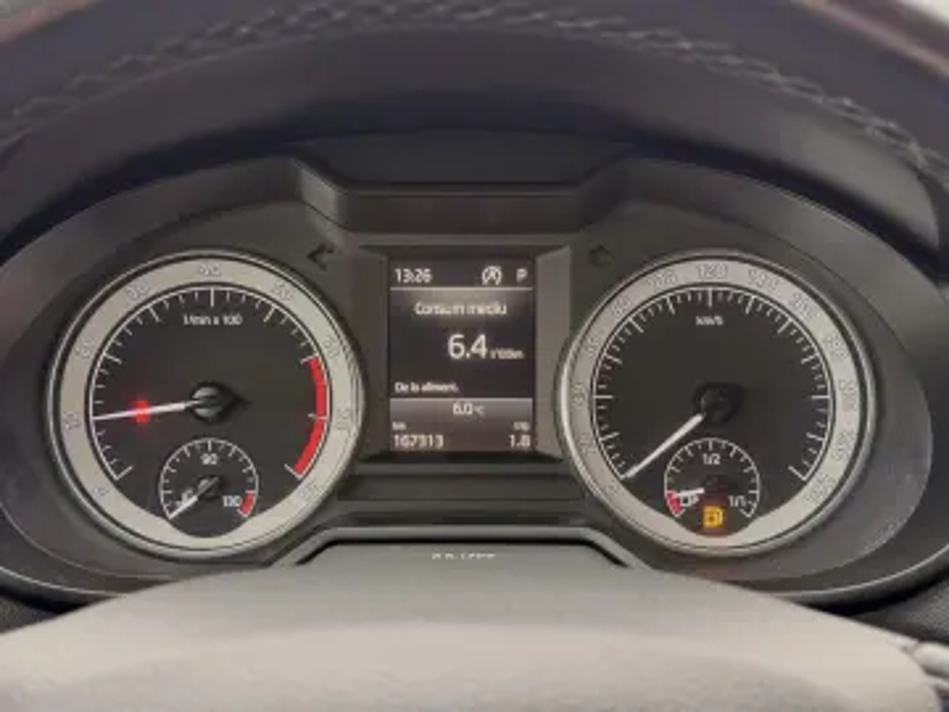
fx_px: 1316
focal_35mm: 48
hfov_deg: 39.7
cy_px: 356
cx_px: 474
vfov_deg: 30.3
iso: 200
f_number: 1.78
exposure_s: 1/60
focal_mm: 6.76
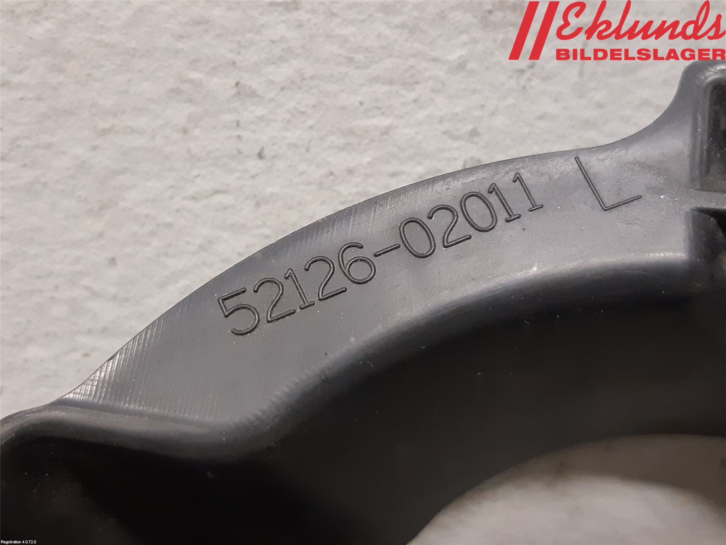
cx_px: 363
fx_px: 545
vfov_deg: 53.1
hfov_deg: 67.3
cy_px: 272
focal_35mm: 26
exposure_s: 1/50
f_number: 1.7
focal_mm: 3.93
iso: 320
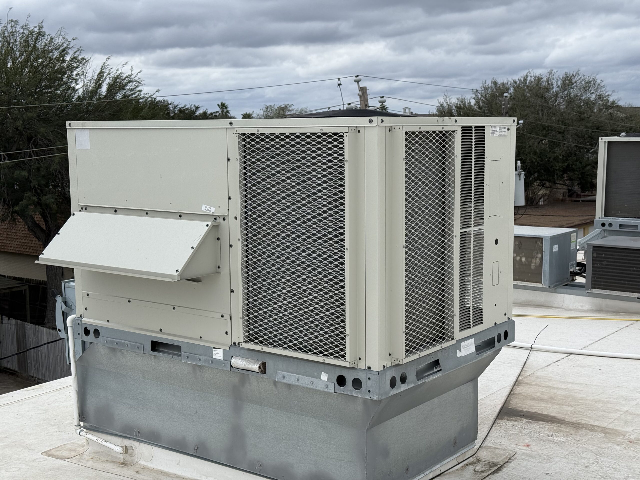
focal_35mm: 48
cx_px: 320
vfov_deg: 30.3
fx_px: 887
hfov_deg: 39.7
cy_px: 240
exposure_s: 1/4329
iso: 80
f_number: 1.78
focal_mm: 6.76
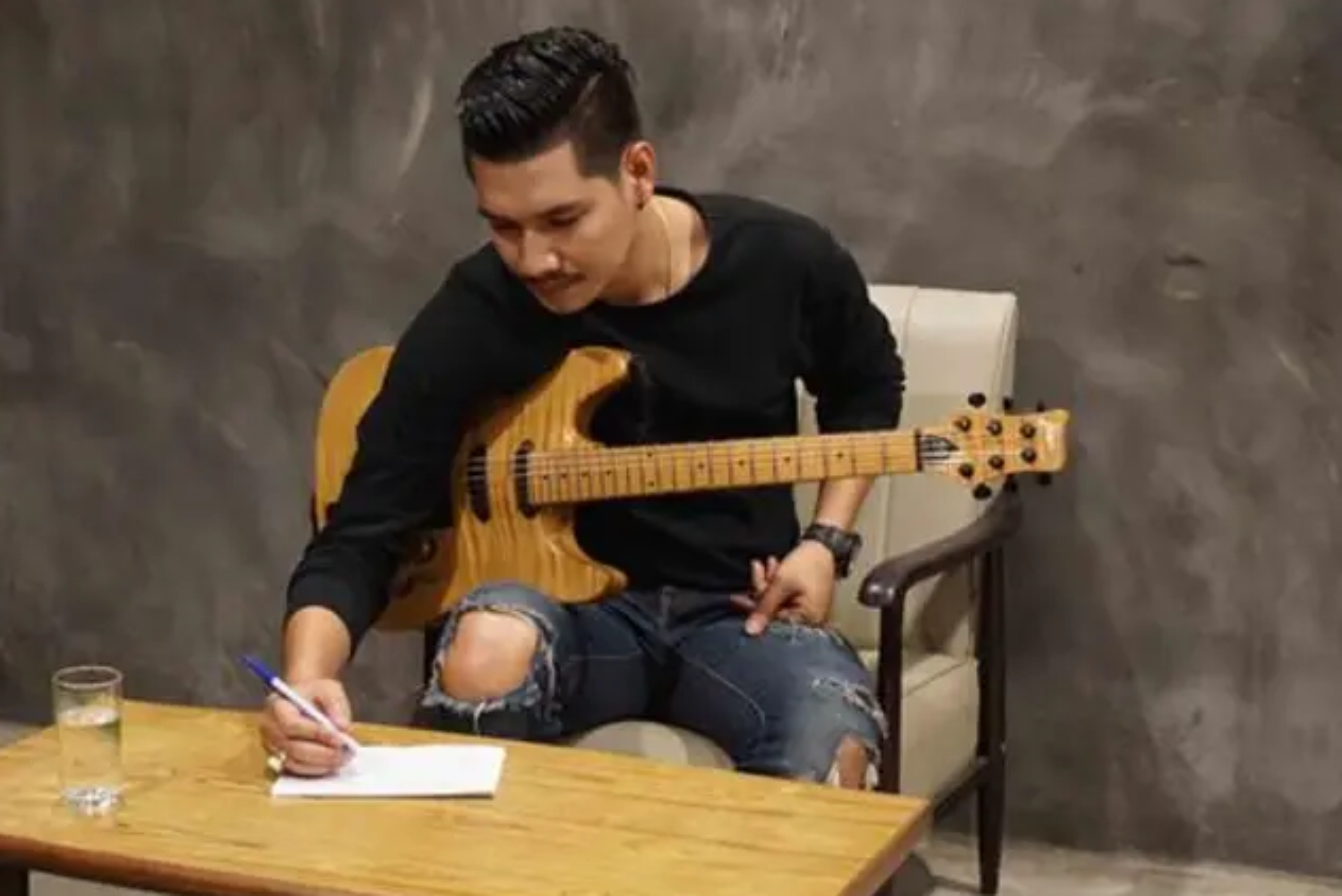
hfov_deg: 27.3
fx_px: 2760
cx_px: 599
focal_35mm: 74
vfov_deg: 18.4
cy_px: 501
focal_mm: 40
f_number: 5.6
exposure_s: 1/30
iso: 3200
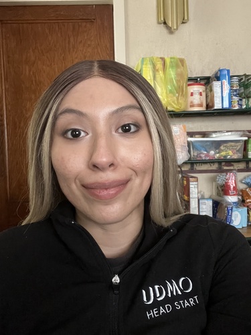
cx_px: 126
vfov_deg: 60.0
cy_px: 168
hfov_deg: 46.8
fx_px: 290
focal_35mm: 30
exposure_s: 1/16
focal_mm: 2.71
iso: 800
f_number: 2.2
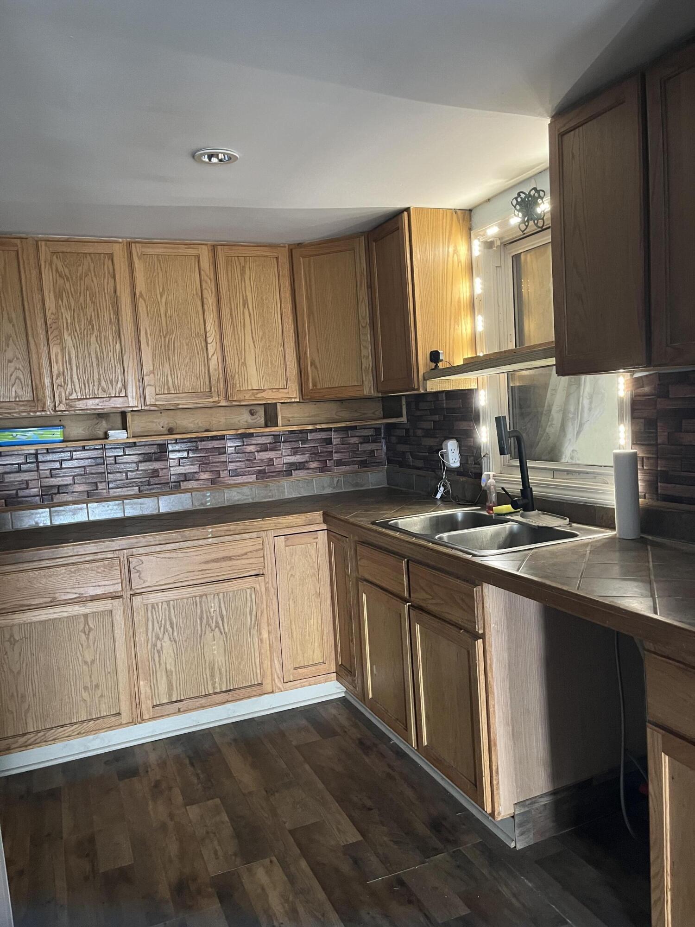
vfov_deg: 67.3
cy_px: 464
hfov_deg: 53.1
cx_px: 348
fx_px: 696
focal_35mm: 26
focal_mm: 5.1
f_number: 1.6
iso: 400
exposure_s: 1/40
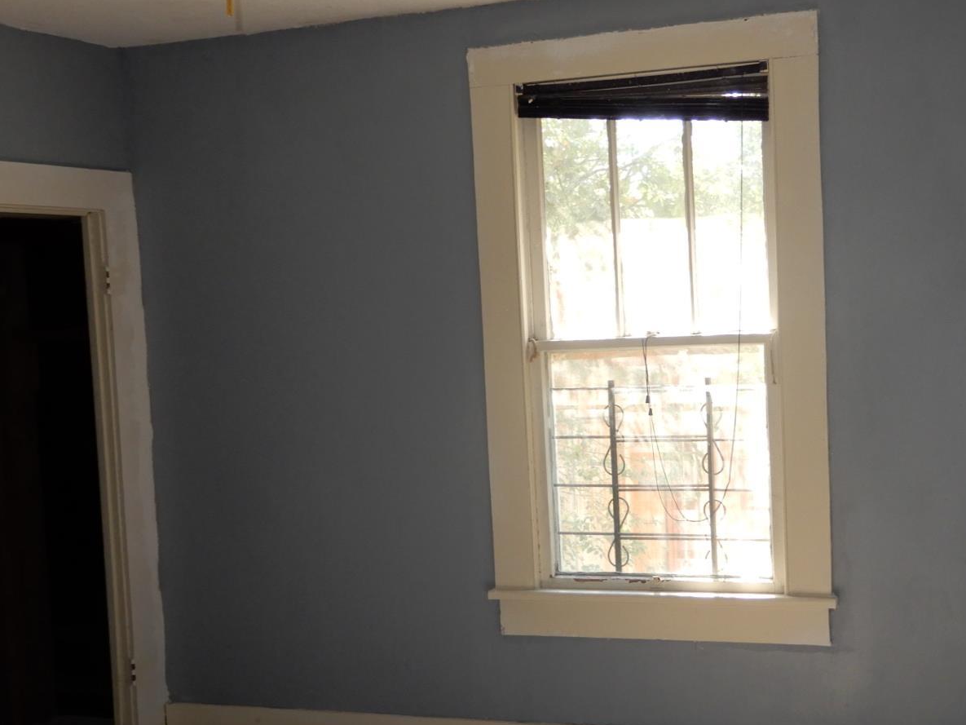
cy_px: 405
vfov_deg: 31.5
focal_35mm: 46
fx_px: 1284
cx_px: 664
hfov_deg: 40.6
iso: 110
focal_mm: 4.3
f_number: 3.4
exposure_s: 1/30
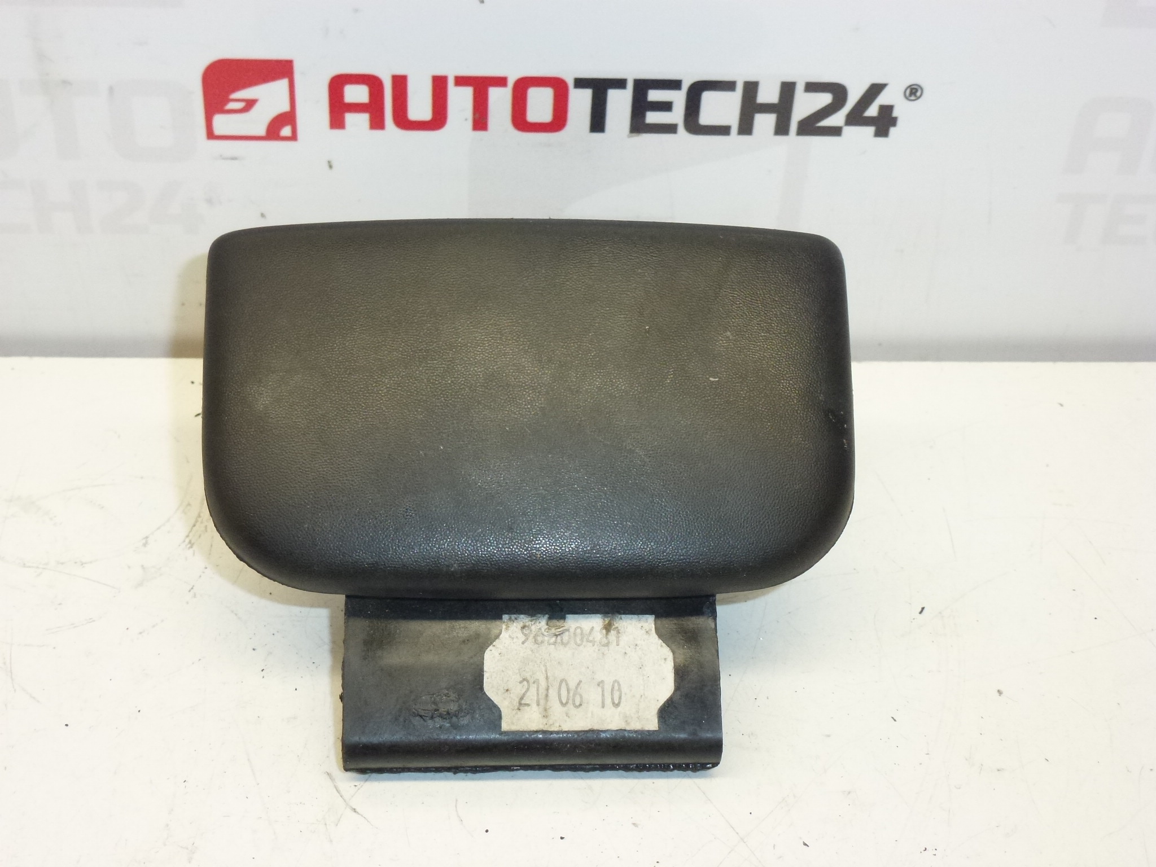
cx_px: 578
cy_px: 434
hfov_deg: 38.9
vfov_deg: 29.7
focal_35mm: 49
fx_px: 1636
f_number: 4.1
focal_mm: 8.7
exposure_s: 1/160
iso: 400
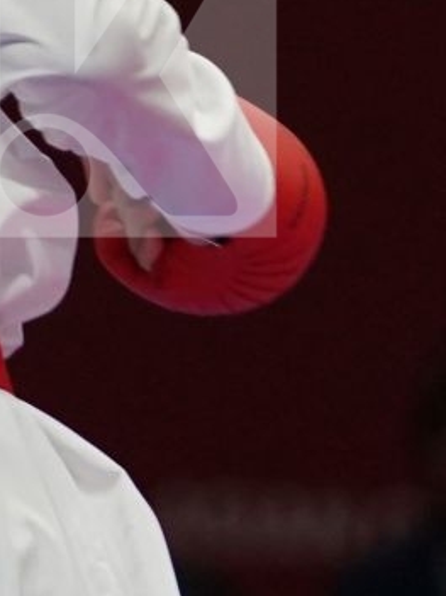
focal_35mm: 1730
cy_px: 83
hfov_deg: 0.9
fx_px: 29738
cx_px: -456
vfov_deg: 1.1
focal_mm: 234
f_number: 4
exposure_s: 1/1000
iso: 2000
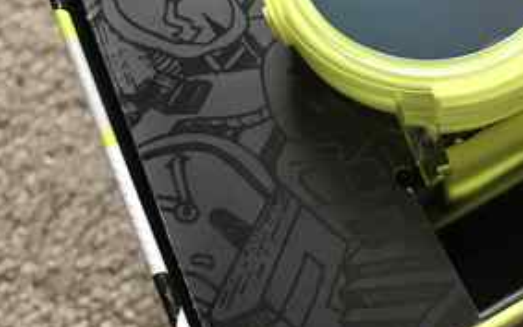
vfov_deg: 24.4
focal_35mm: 51
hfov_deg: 38.0
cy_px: 10
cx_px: 426
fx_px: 727
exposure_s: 1/15
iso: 100
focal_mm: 3.99
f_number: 1.8
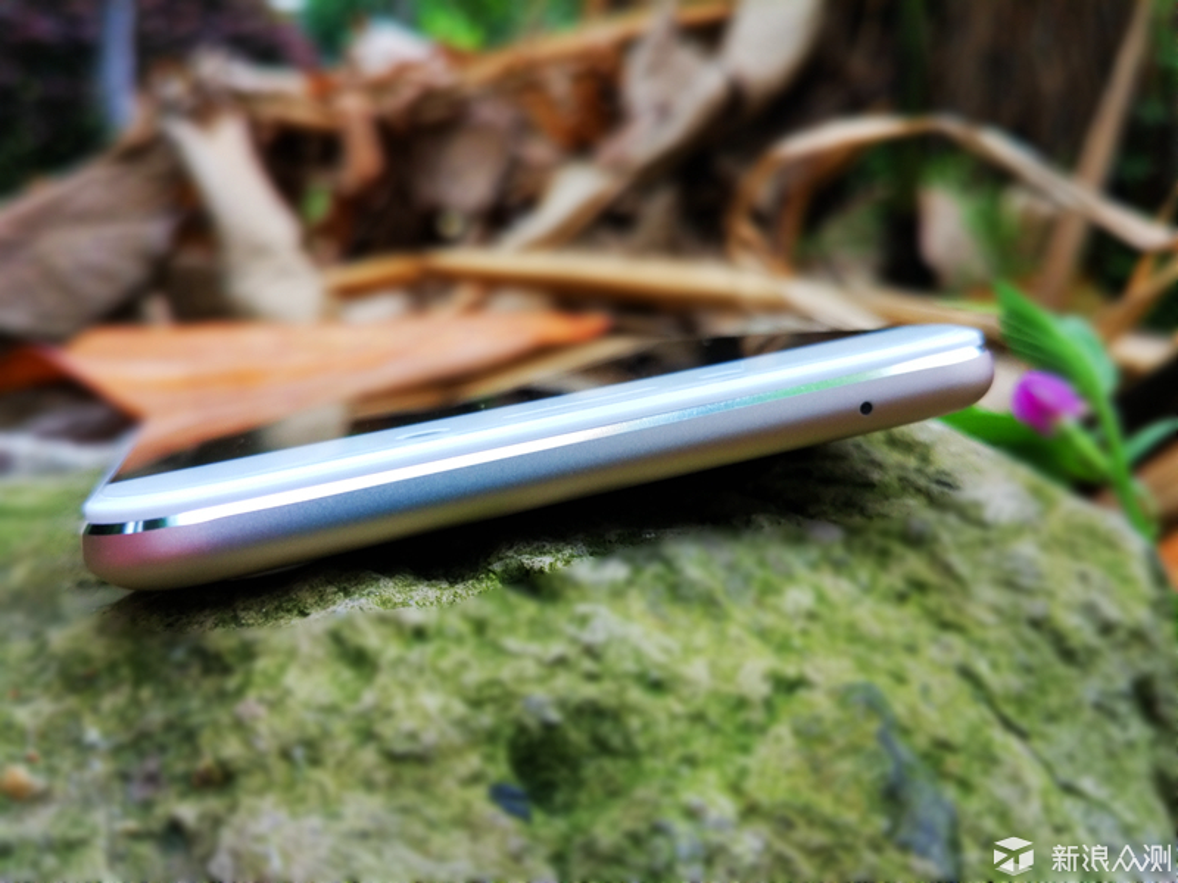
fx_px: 1021
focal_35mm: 30
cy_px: 442
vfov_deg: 46.8
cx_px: 589
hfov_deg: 60.0
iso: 169
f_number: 2
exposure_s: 1/100
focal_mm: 4.12
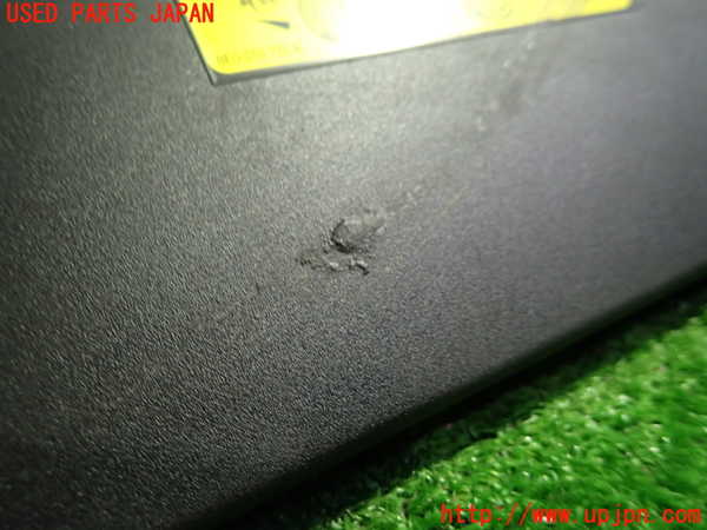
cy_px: 265
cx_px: 354
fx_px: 511
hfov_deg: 69.4
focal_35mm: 25
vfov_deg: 54.9
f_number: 2
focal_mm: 4.5
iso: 250
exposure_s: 1/30
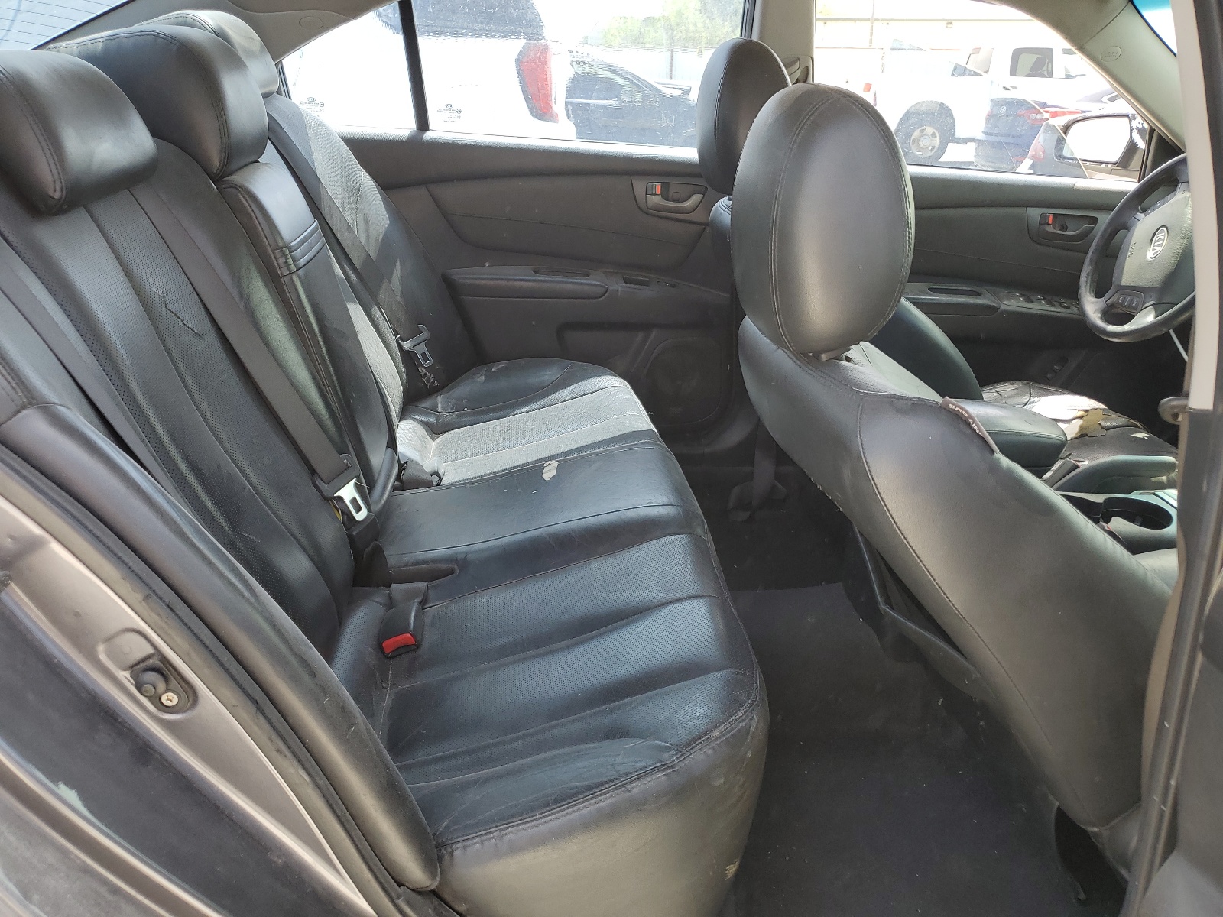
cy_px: 458
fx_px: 919
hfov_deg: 67.3
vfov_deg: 53.1
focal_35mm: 26
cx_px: 612
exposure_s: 1/286
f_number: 1.5
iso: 50
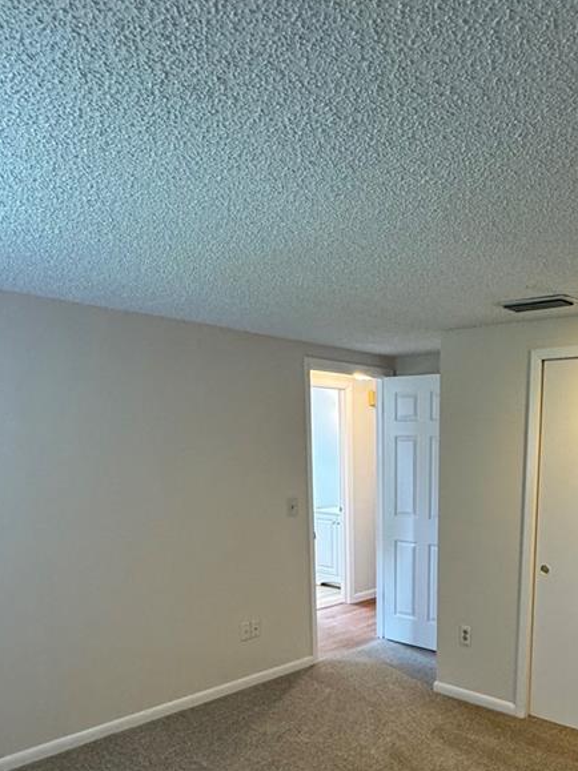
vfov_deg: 58.6
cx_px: 422
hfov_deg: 46.7
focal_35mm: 29
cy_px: 573
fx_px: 646
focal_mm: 2.22
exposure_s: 1/60
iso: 320
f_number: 2.2
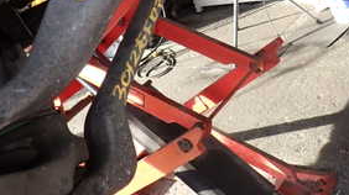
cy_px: -41
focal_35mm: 58
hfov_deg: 35.9
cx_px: 213
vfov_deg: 19.4
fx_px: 536
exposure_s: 1/125
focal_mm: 4.5
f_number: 2.8
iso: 100
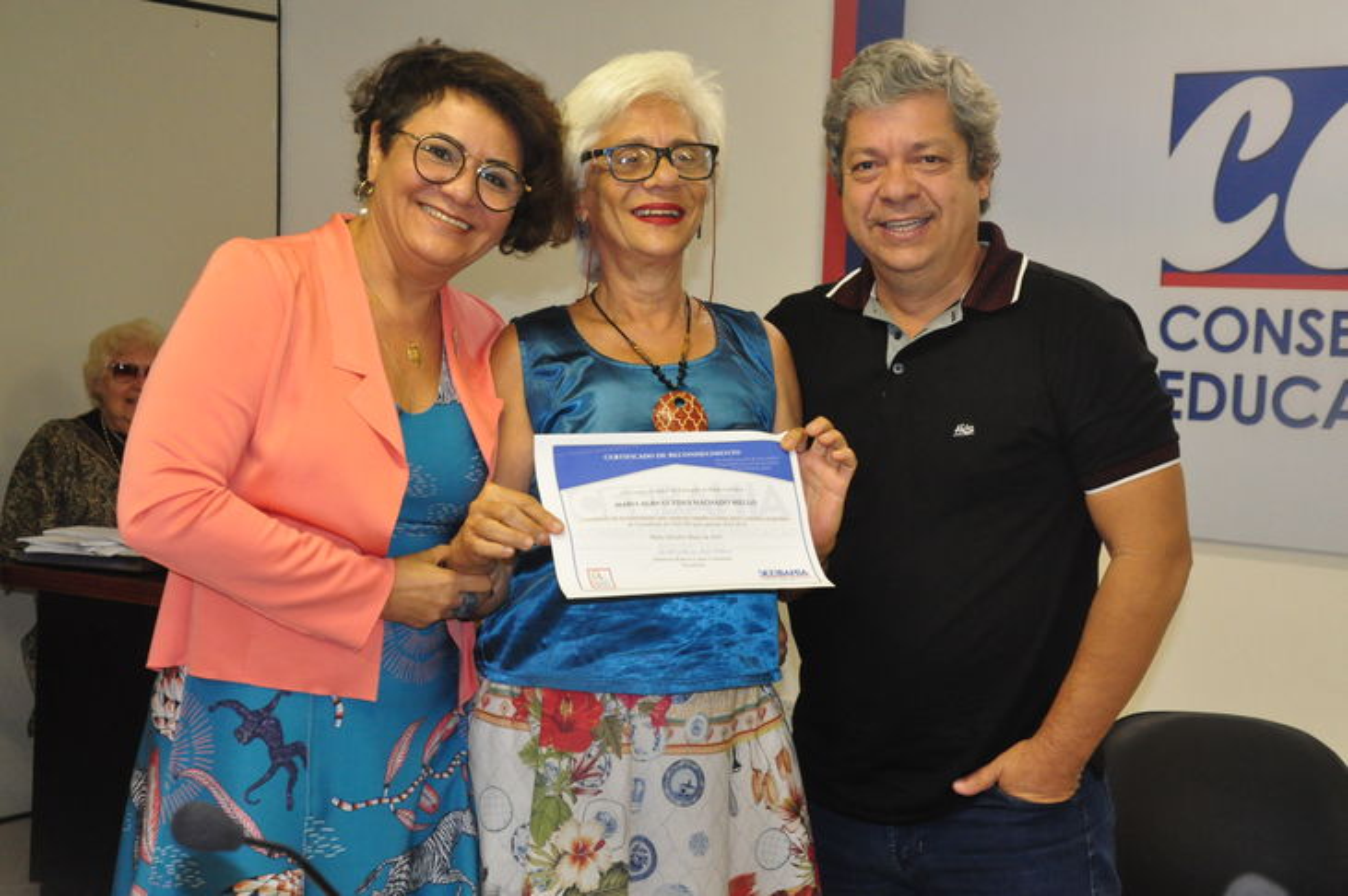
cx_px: 674
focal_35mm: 63
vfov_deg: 21.5
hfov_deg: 31.9
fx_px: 2357
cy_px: 448
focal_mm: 42
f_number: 5
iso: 2000
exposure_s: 1/60
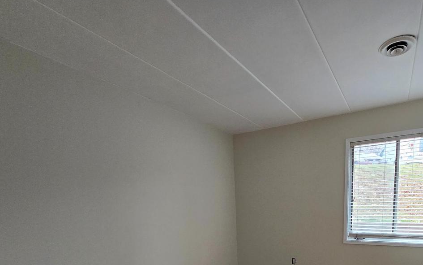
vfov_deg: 50.9
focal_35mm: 21
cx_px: 251
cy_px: 237
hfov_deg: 81.4
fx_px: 242
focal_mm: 1.7
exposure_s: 1/60
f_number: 2.2
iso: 100
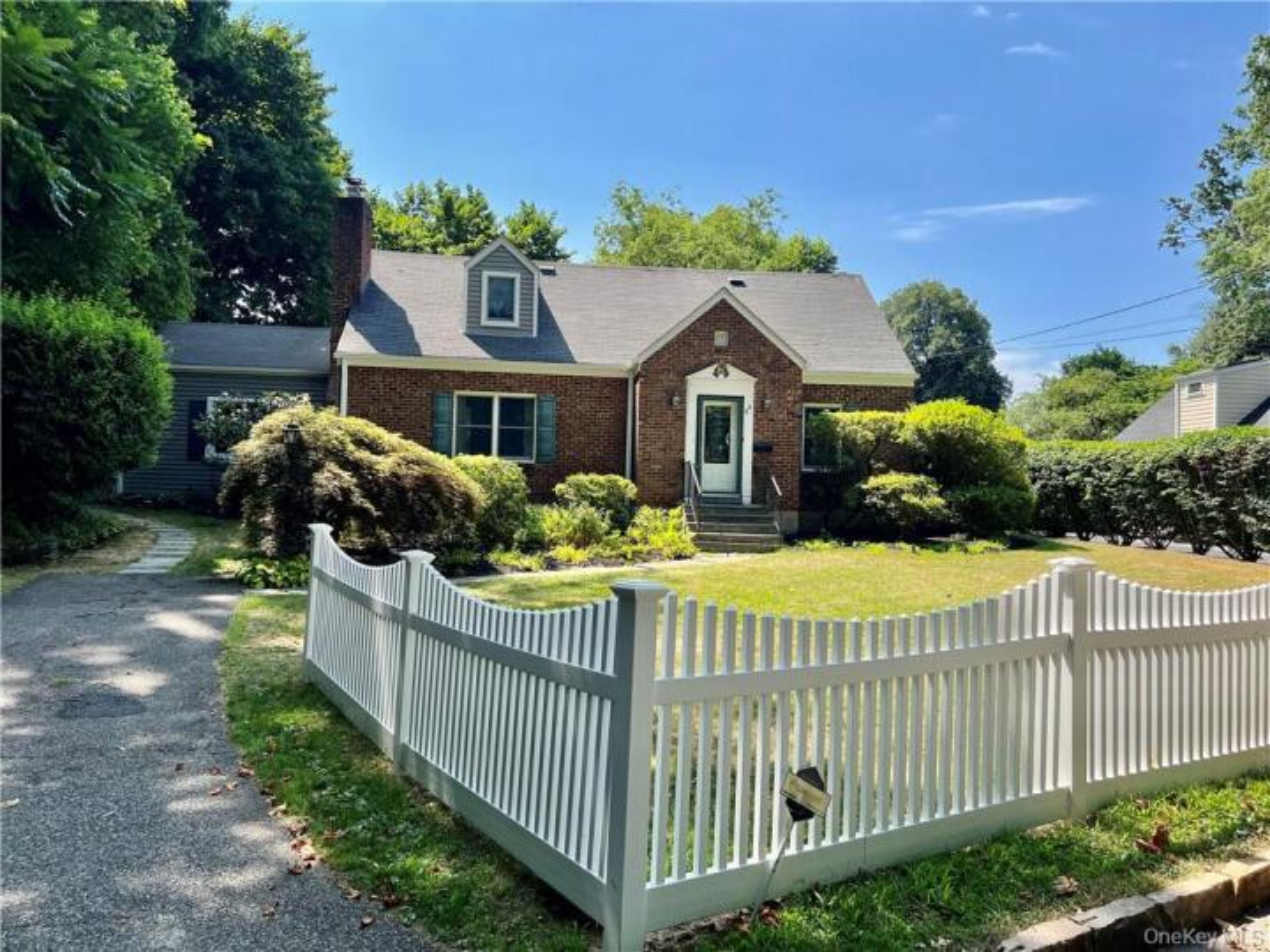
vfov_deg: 53.1
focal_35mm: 26
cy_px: 476
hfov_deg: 67.3
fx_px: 954
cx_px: 635
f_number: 1.5
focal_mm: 5.7
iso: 50
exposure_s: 1/2299
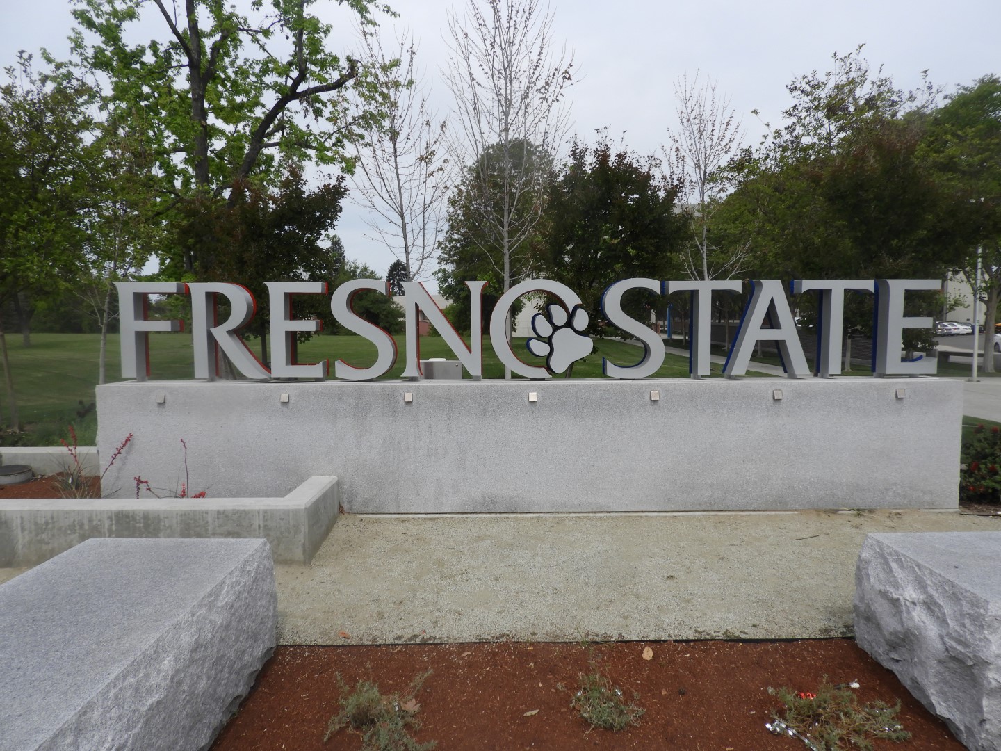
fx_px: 694
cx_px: 500
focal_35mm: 24
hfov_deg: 71.6
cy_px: 376
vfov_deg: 56.8
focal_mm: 4.3
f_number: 3.3
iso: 100
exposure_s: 1/1600
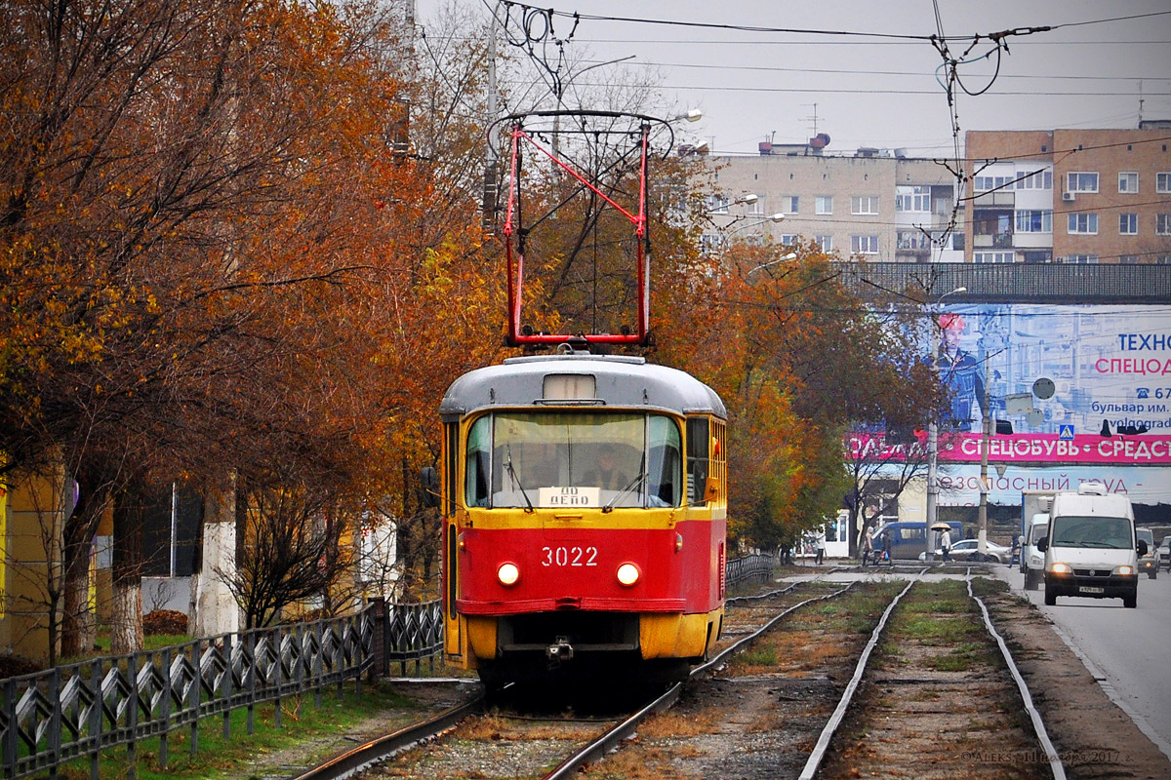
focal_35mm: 158
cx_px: 586
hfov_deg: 13.0
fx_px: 5123
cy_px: 390
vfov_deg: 8.7
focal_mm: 105
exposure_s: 1/250
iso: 250
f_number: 5.6
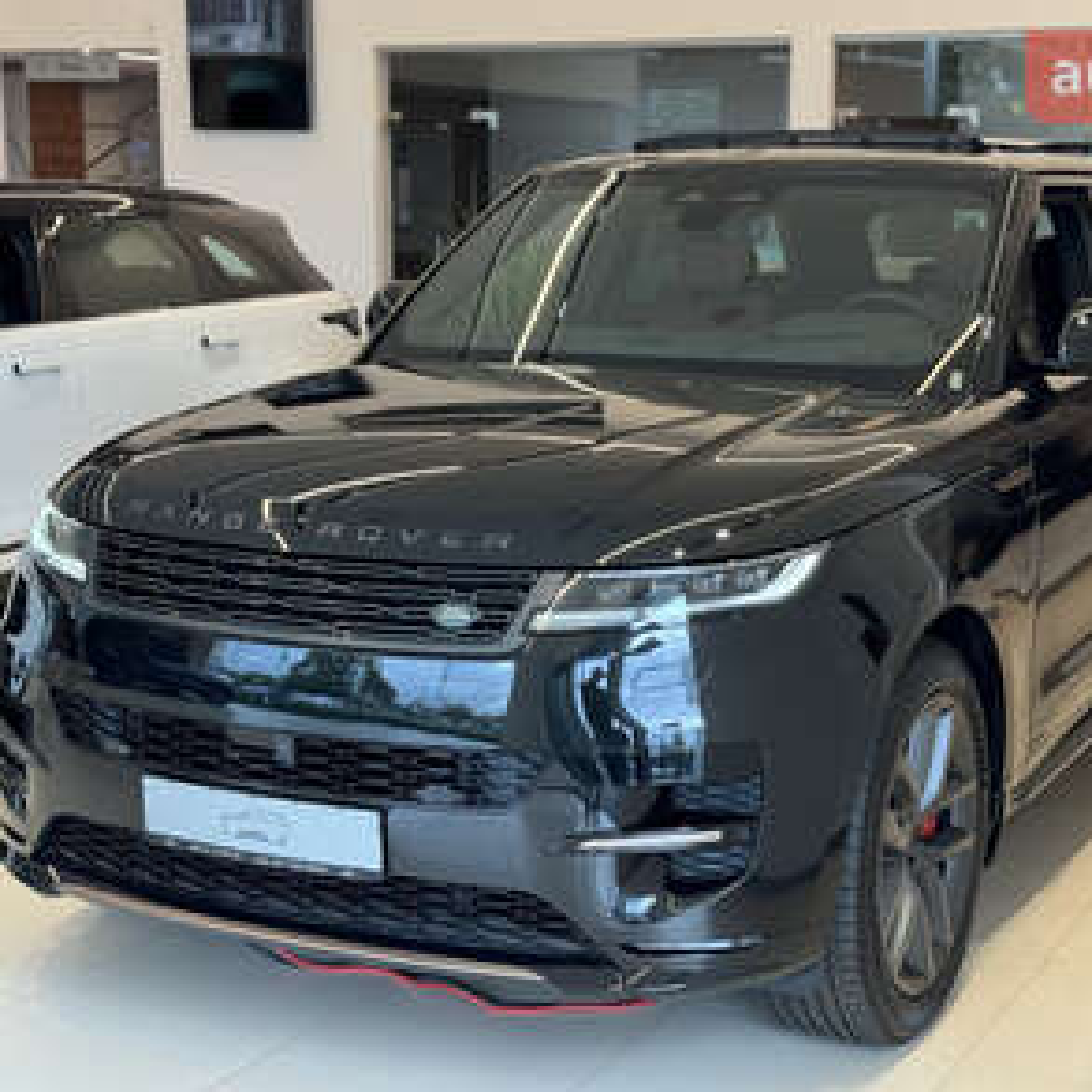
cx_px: 626
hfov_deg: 29.5
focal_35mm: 58
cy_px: 552
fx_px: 2070
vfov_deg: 29.6
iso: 80
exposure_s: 1/102
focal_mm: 6.76
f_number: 1.78
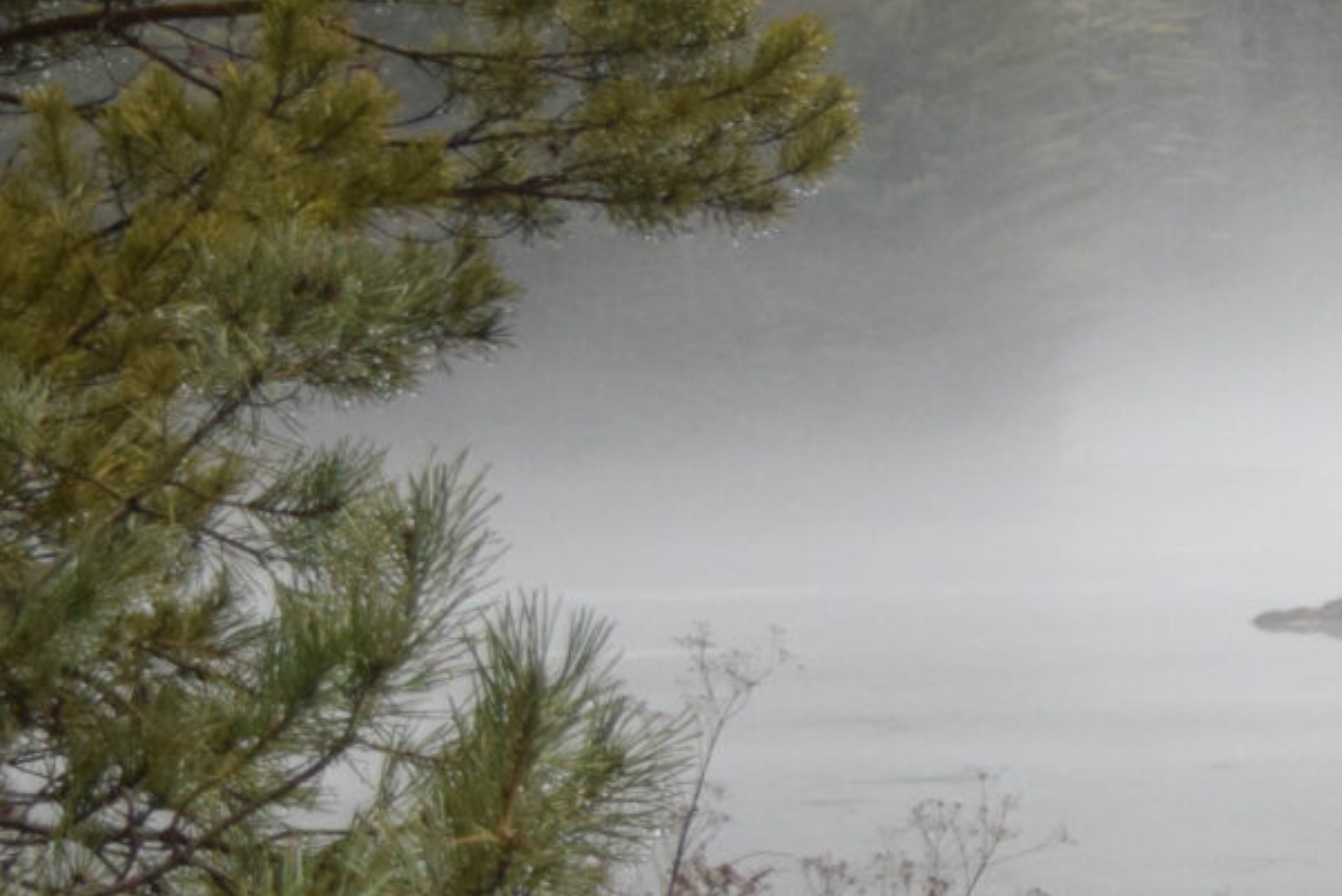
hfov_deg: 10.7
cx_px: 2833
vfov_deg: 8.0
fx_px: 6419
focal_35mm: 172
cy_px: 734
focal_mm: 27
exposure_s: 1/500
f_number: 4
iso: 800
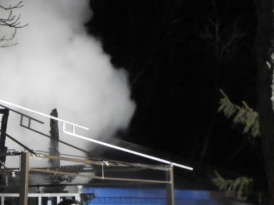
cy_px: 191
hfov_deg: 4.5
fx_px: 3482
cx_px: -114
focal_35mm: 440
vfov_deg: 3.4
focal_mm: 26.9
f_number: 5.2
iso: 800
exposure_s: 1/3
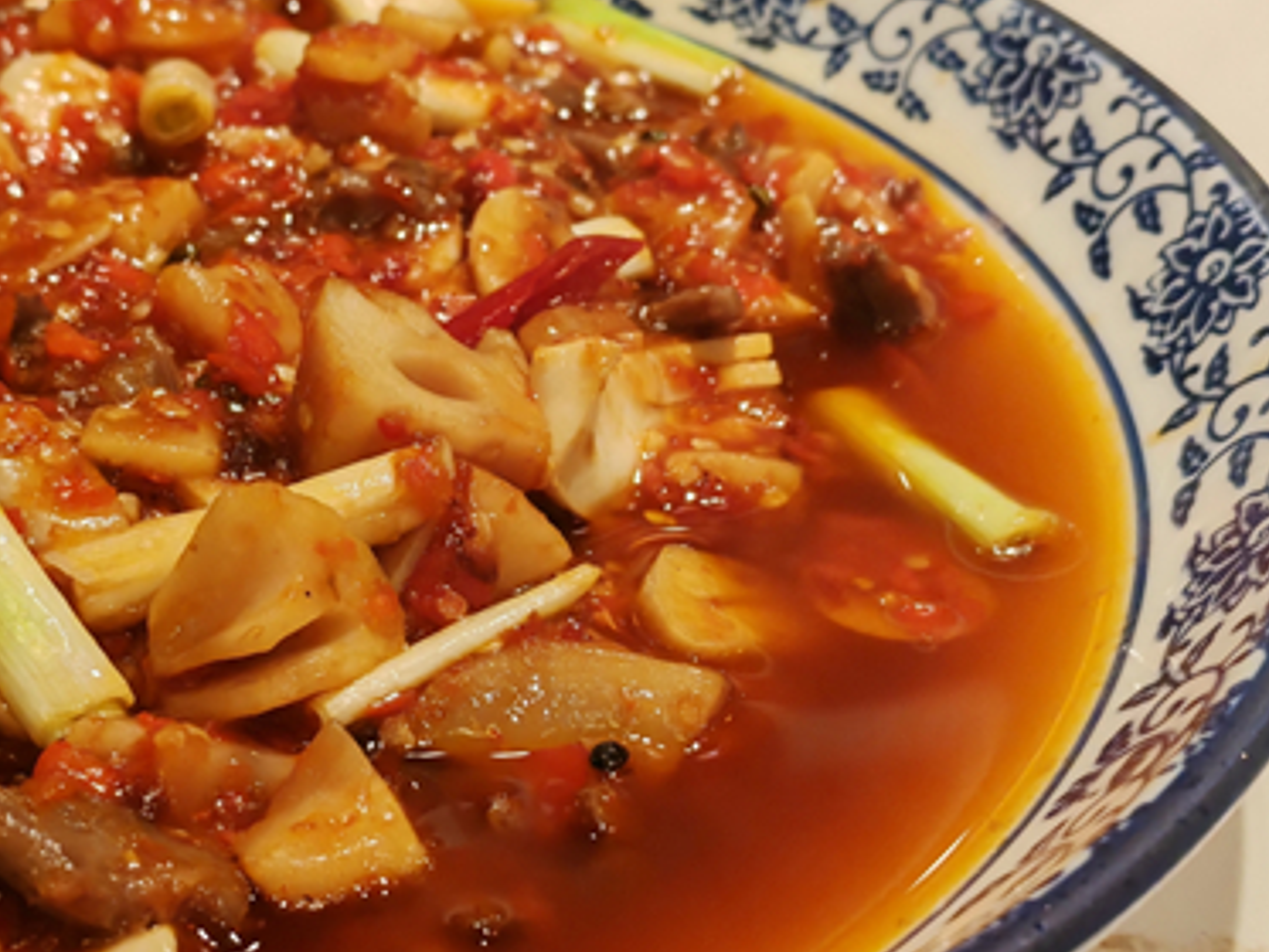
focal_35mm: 74
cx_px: 527
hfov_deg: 26.3
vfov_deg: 19.9
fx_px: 2714
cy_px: 454
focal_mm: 6.12
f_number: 1.9
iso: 800
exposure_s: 1/100
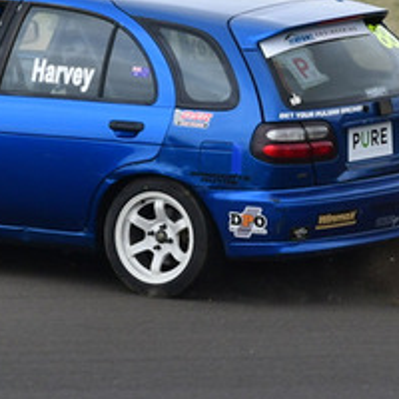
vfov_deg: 1.3
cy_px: 16
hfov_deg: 1.3
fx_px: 17253
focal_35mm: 1323
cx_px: 114
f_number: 11
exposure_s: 1/640
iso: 800
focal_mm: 260
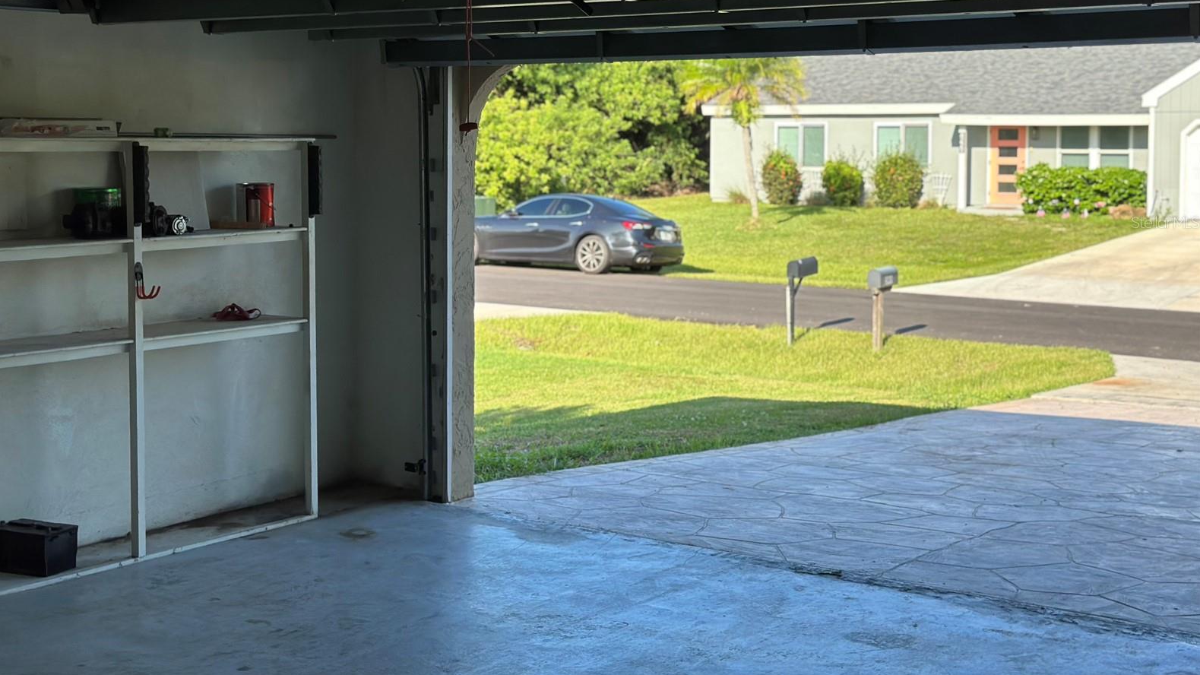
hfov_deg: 39.2
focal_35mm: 53
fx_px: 1686
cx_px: 595
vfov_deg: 22.5
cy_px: 222
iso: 80
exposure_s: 1/1848
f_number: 1.78
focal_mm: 6.86
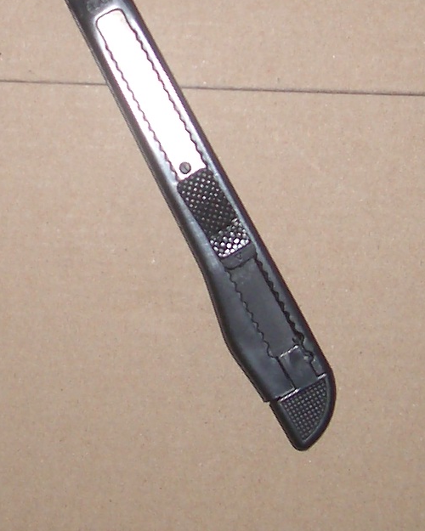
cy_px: 33
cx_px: 80
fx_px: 1761
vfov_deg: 16.9
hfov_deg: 13.7
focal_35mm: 112
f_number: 2.6
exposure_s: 1/40
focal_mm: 5.8
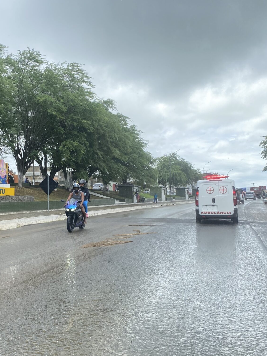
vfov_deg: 42.8
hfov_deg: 32.4
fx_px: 452
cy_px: 202
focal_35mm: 44
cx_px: 73
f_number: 1.8
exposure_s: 1/1330
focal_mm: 4.25
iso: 32
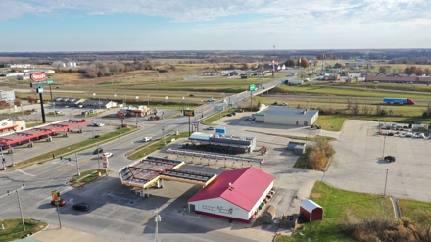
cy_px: 142
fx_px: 343
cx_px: 213
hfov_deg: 64.3
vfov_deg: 38.8
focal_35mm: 30
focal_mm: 10.26
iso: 100
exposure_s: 1/320
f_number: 5.6
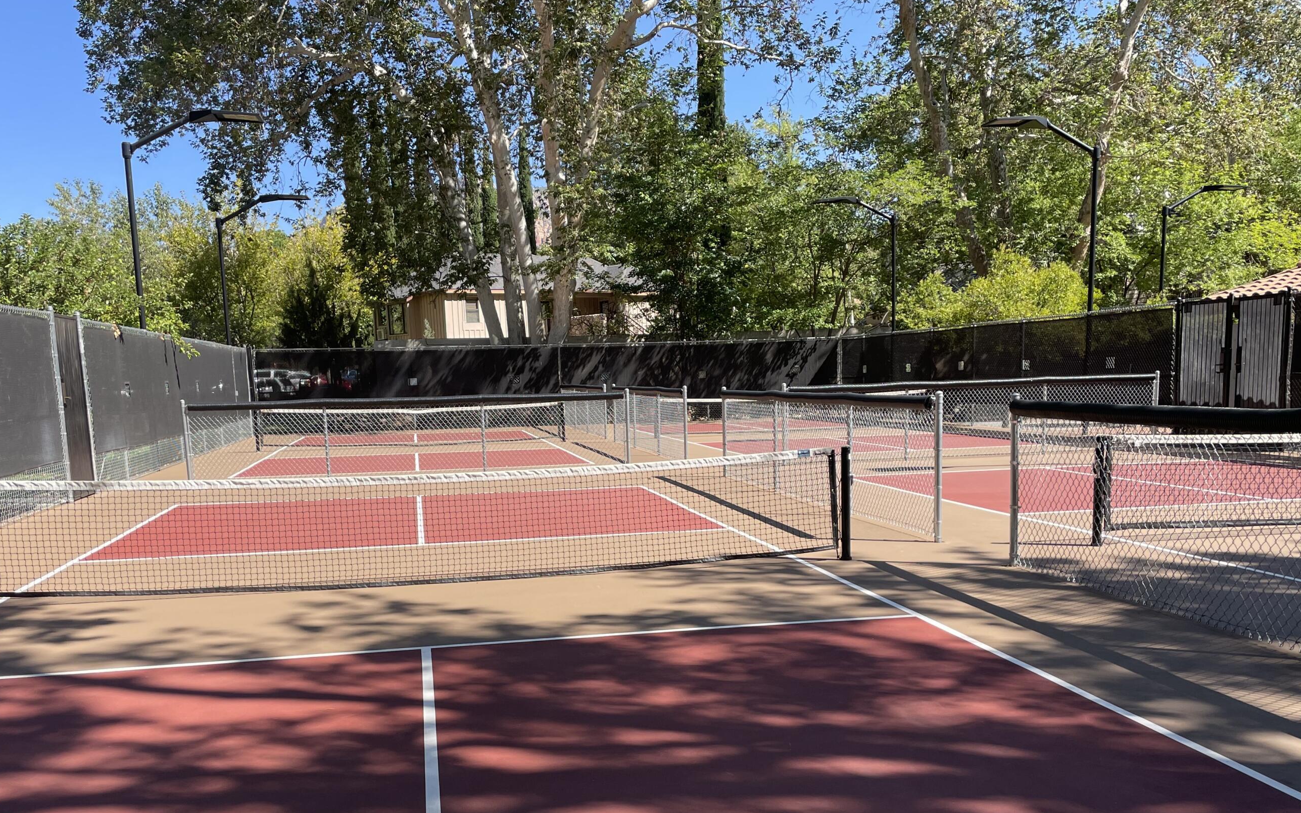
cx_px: 604
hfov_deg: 59.6
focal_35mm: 32
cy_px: 546
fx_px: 1135
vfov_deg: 38.9
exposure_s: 1/1383
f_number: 1.6
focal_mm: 4.2
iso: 32
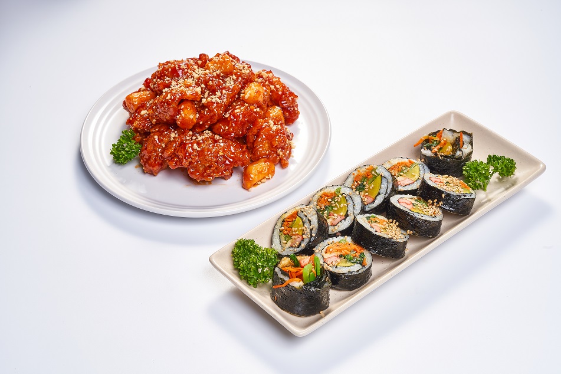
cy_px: 187
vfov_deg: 19.5
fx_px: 1091
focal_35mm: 70
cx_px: 280
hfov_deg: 28.8
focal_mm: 70
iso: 100
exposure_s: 1/125
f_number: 16
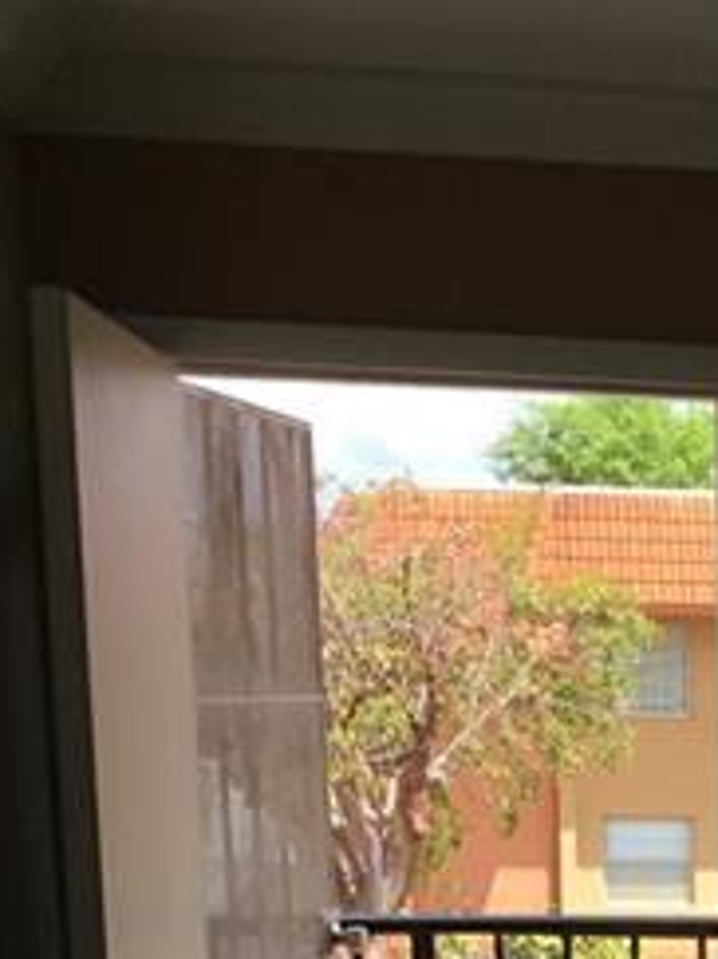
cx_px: 1081
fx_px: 2713
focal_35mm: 98
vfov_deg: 18.1
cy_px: 1377
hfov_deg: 14.1
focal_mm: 3.3
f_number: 2.4
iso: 25
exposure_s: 1/494
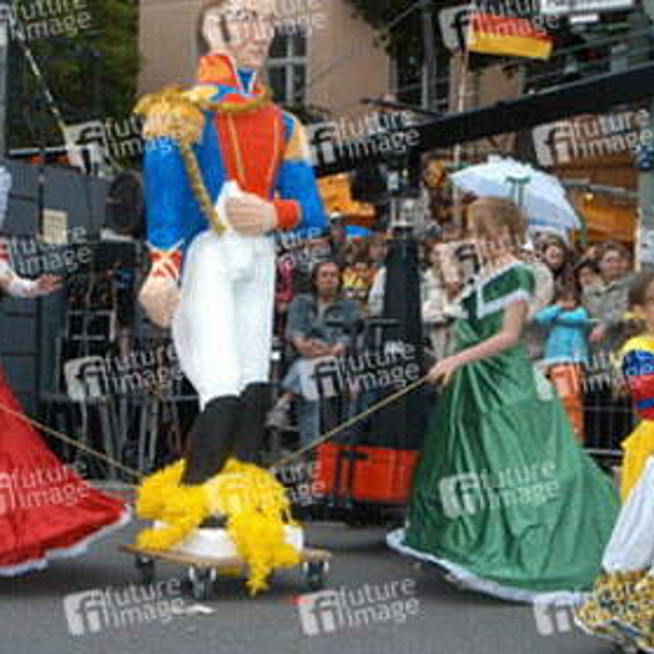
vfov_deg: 24.7
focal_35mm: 70
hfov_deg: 24.6
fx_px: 1496
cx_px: 297
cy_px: 314
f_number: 11
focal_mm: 34
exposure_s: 1/160
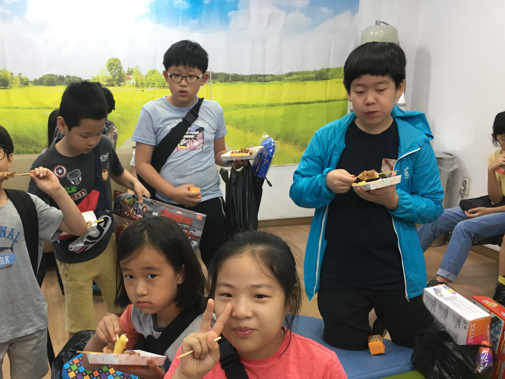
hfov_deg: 46.4
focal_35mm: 40
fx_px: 584
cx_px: 193
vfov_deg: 35.6
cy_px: 256
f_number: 2.2
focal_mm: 4.15
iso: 64
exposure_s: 1/30
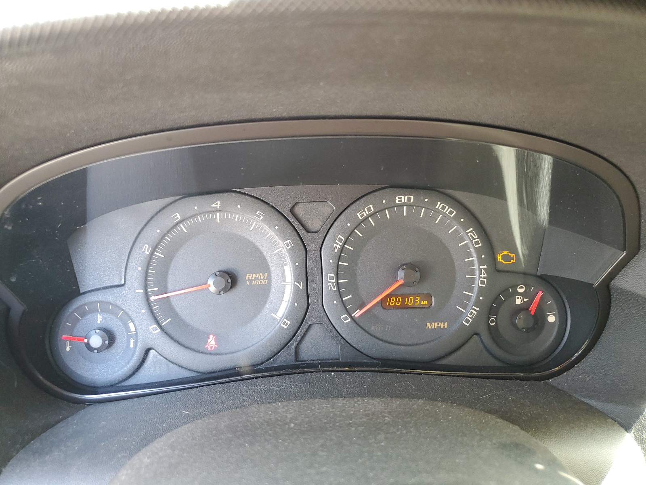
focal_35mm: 26
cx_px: 323
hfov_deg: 67.3
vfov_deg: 53.1
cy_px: 242
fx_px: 485
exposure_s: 1/60.2
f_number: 1.5
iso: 151
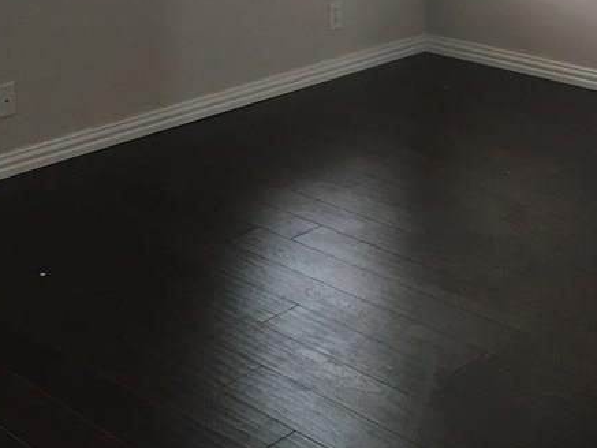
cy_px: 26
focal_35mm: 68
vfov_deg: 21.1
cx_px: 335
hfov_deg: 28.5
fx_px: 1173
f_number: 2.2
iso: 25
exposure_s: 1/30
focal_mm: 4.15
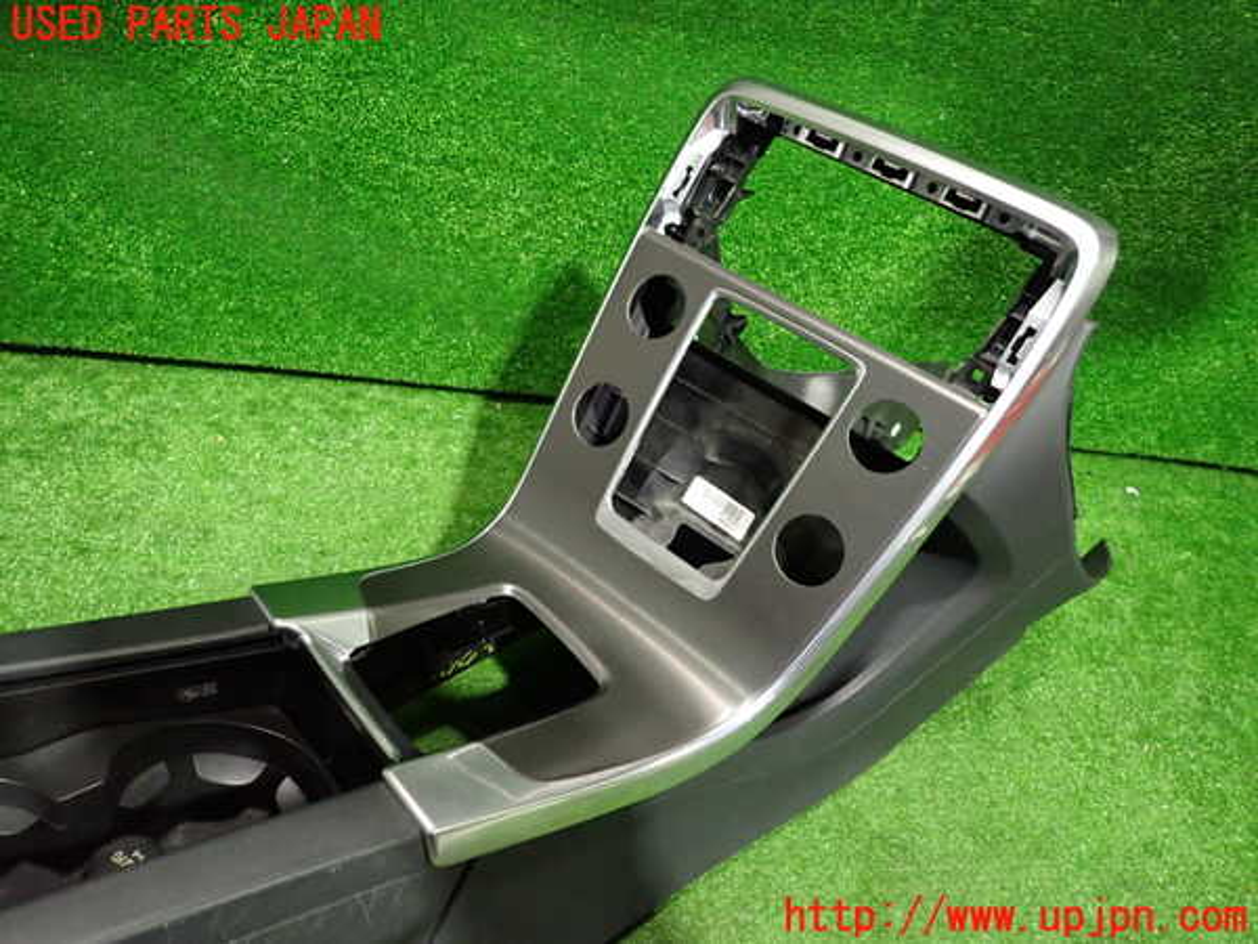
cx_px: 629
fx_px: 909
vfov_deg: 54.9
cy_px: 472
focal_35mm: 25
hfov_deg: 69.4
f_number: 2
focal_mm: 4.5
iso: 800
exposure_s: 1/30
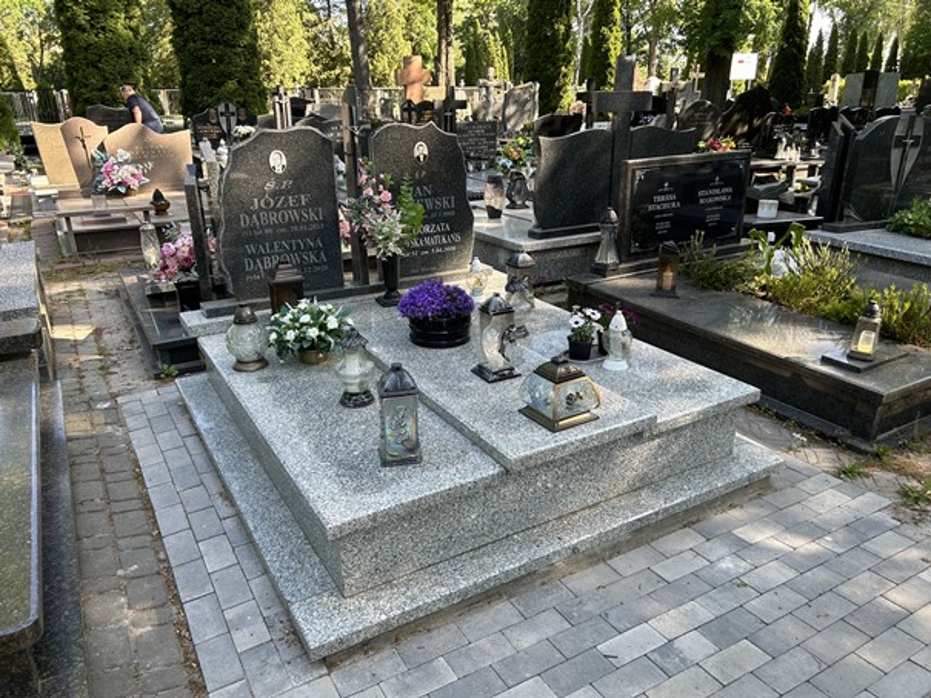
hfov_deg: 67.3
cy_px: 349
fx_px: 699
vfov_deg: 53.1
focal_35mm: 26
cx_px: 466
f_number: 1.5
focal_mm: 5.7
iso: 50
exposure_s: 1/359
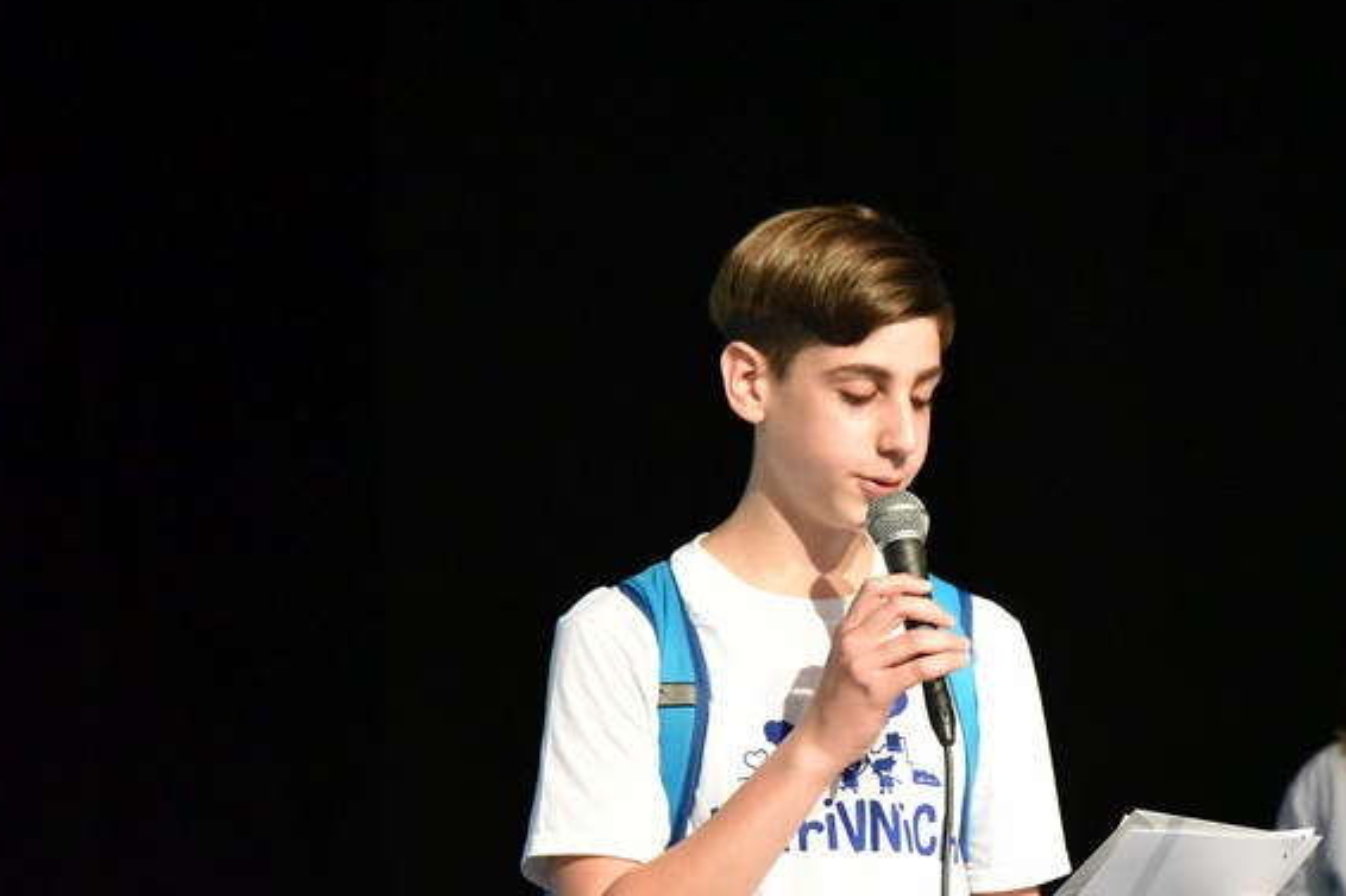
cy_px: 519
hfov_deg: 11.8
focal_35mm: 174
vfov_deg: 7.9
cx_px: 866
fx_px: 6503
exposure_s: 1/320
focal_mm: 120
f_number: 4
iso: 12800
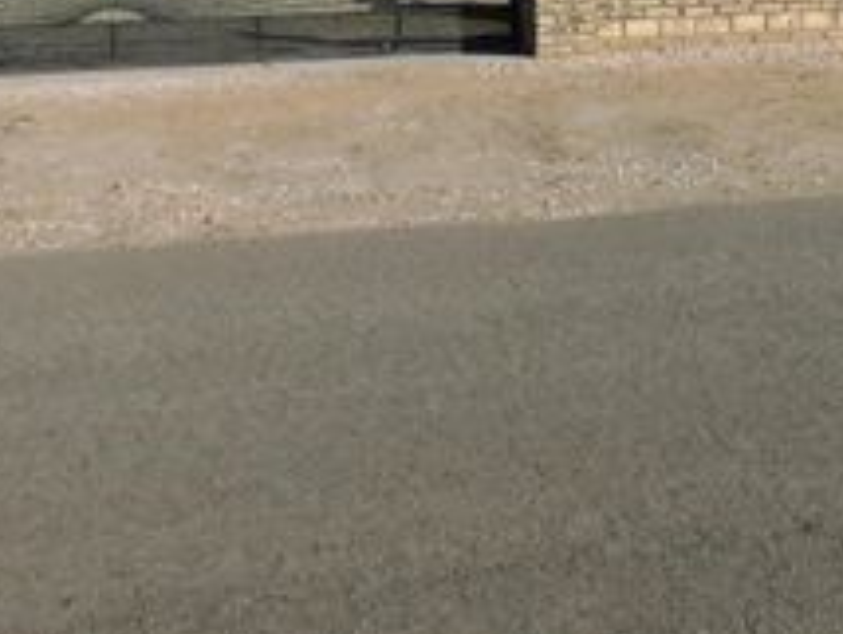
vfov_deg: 20.0
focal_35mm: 70
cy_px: -81
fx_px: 1707
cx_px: 579
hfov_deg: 27.5
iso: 125
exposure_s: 1/640
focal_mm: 5.3
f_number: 6.4
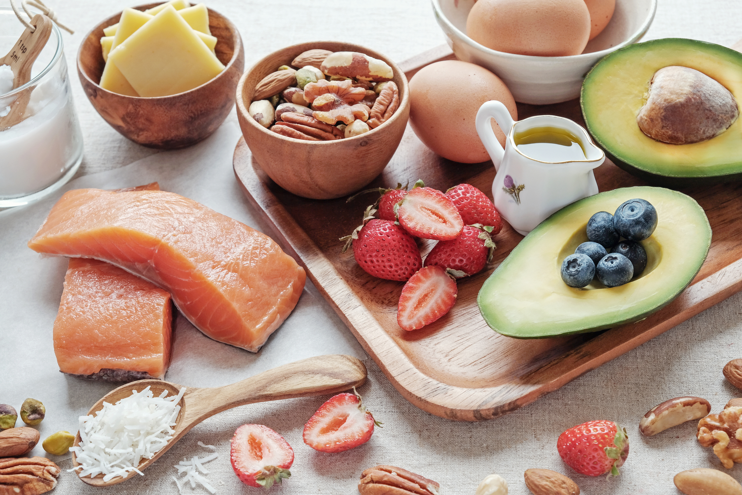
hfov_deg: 38.2
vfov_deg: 26.0
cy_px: 244
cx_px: 364
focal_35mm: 52
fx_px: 1072
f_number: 8
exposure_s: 1/60
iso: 400
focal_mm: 34.3
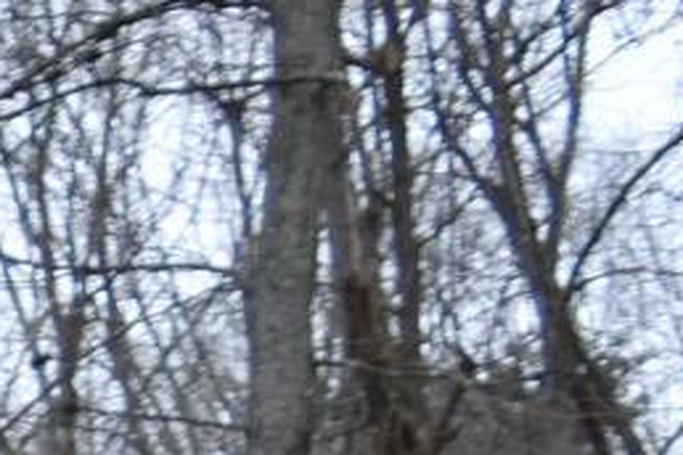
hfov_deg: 7.7
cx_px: -1662
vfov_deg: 5.9
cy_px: 1377
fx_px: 4060
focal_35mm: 214
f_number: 4
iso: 125
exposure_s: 1/160
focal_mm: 18
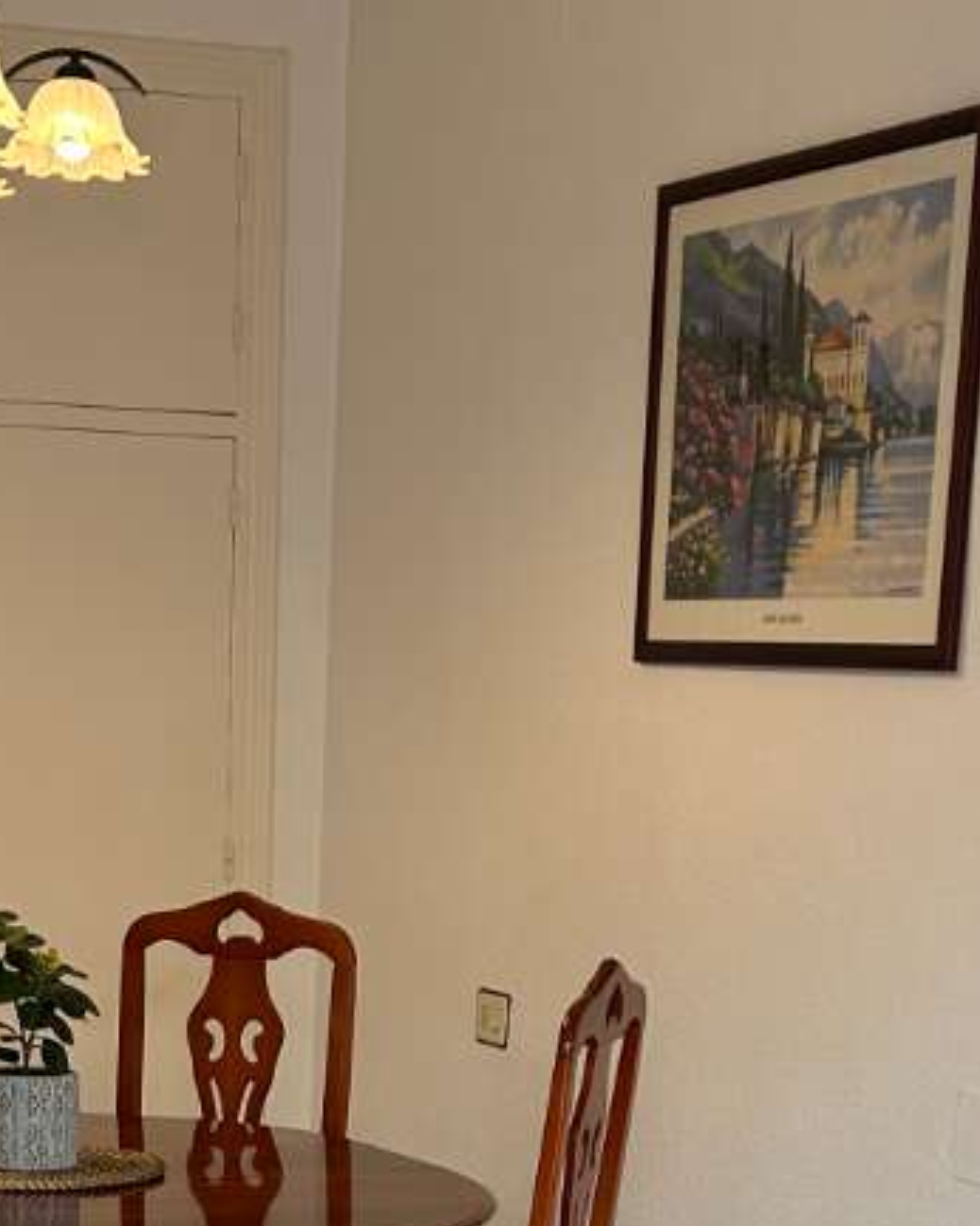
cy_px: 1419
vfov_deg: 20.5
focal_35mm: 88
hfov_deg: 17.4
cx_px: 353
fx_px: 3193
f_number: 1.5
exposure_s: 1/121
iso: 64
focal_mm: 5.7
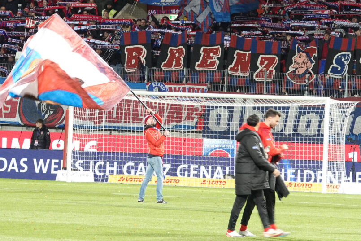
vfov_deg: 3.9
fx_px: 3530
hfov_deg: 5.9
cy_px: 83
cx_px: 222
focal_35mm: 352
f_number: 4
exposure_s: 1/50
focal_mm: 64.84
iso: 800
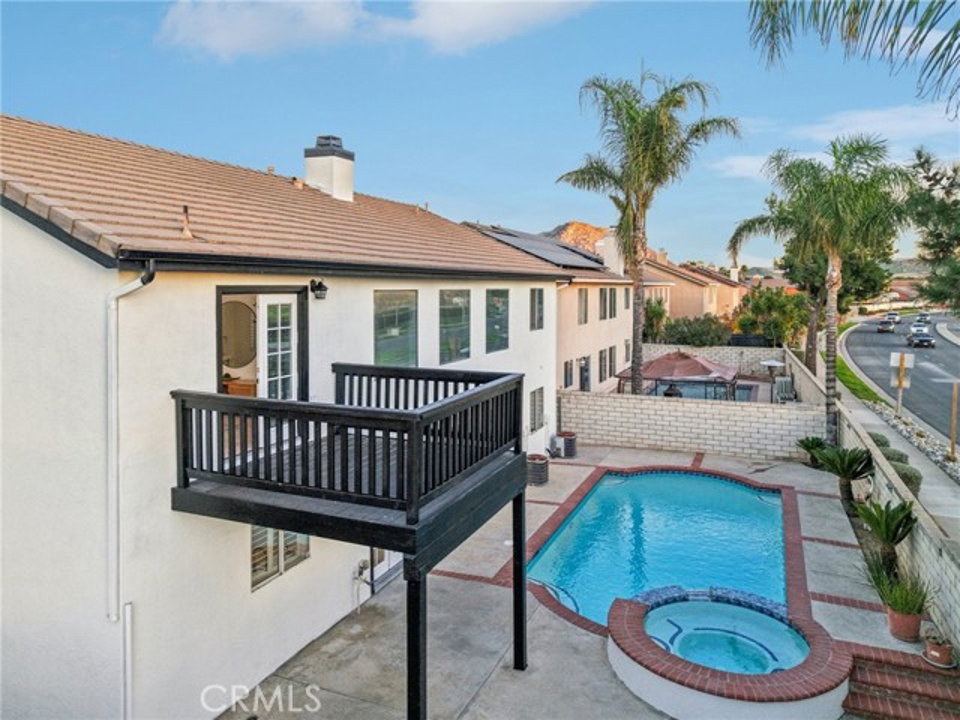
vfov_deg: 56.8
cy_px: 360
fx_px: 666
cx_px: 480
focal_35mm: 24
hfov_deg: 71.6
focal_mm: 8.7
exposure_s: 1/320
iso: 170
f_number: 1.8
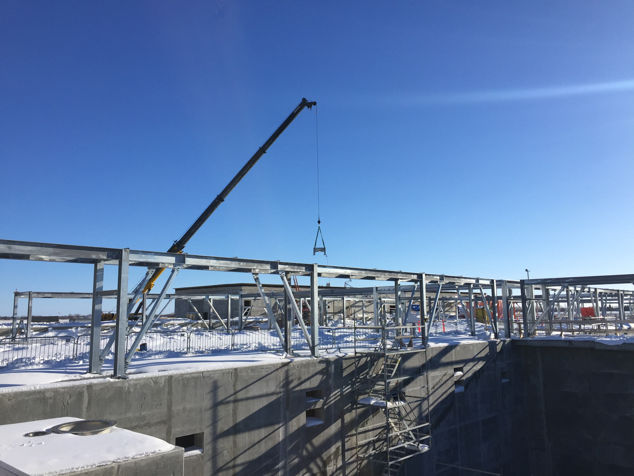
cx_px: 317
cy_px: 238
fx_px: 531
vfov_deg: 48.2
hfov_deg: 61.7
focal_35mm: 29
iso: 32
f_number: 2.2
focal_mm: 4.15
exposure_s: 1/3597
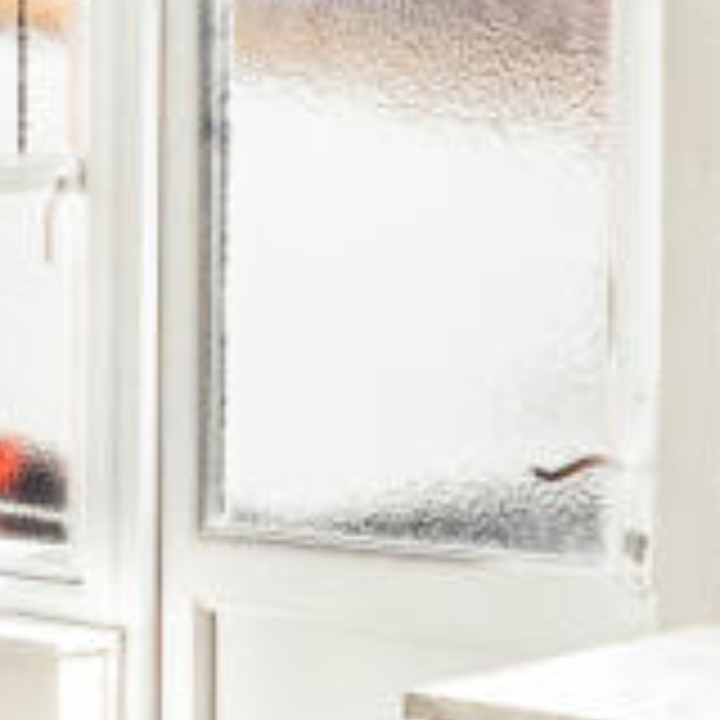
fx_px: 2047
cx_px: -18
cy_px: 360
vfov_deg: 19.9
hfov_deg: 19.3
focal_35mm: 87
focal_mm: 16
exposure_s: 1/800
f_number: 8
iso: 200
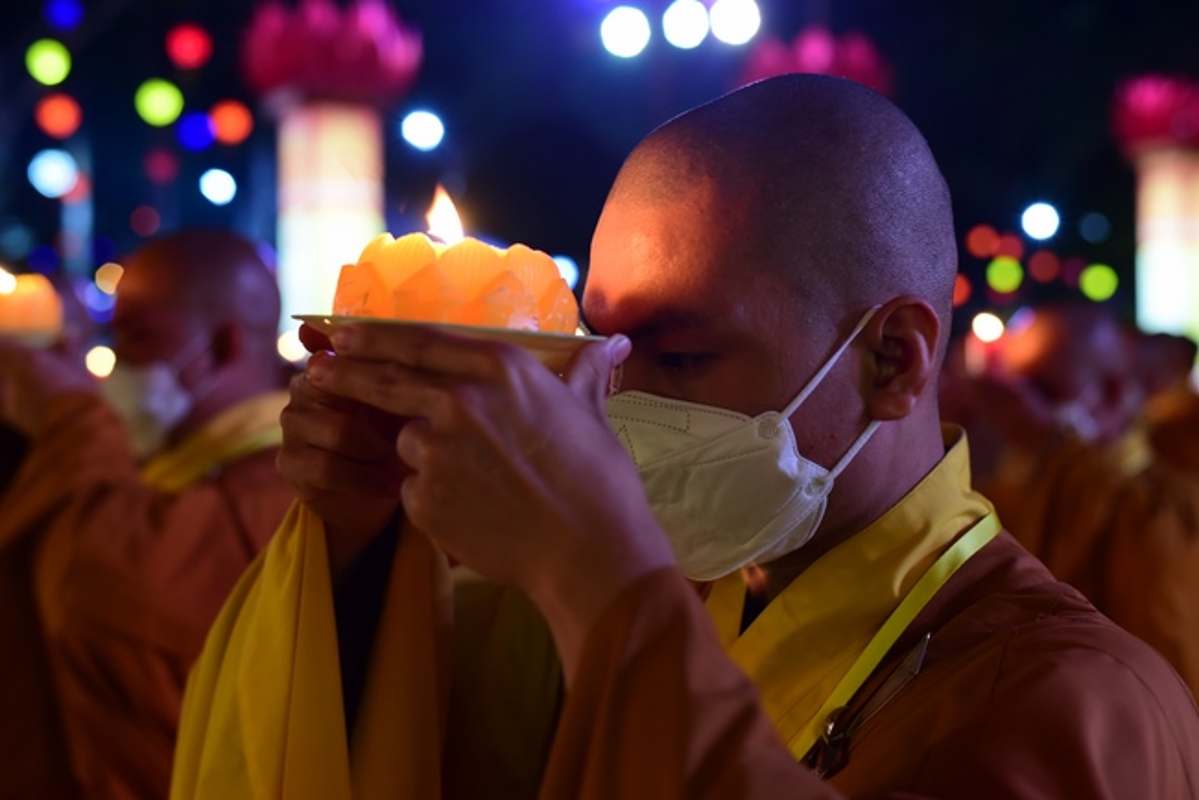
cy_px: 400
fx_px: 1666
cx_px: 600
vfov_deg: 27.0
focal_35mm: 50
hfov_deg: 39.6
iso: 1000
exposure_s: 1/20
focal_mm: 50
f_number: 3.2
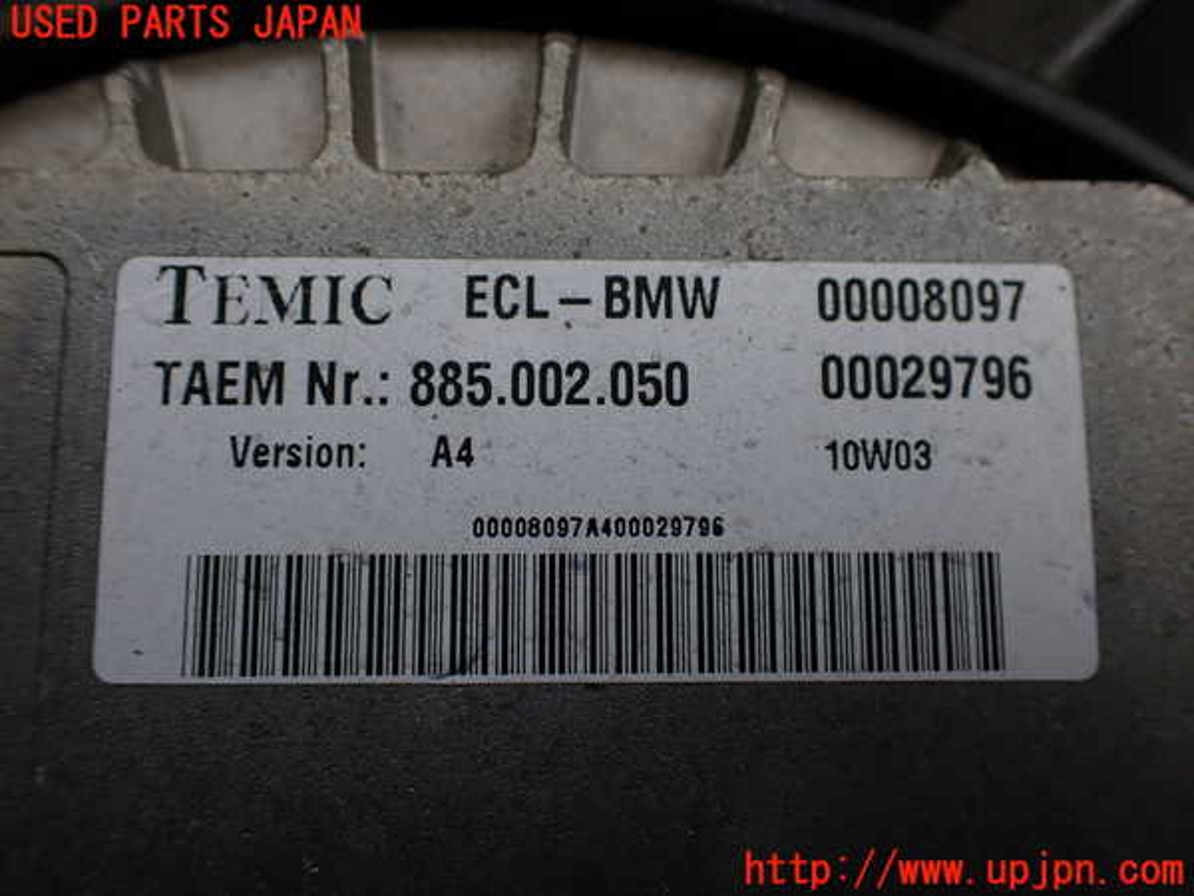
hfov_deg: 60.0
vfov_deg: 46.8
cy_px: 448
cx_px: 597
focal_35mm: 30
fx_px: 1035
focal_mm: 5.4
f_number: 2.3
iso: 100
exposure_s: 1/200
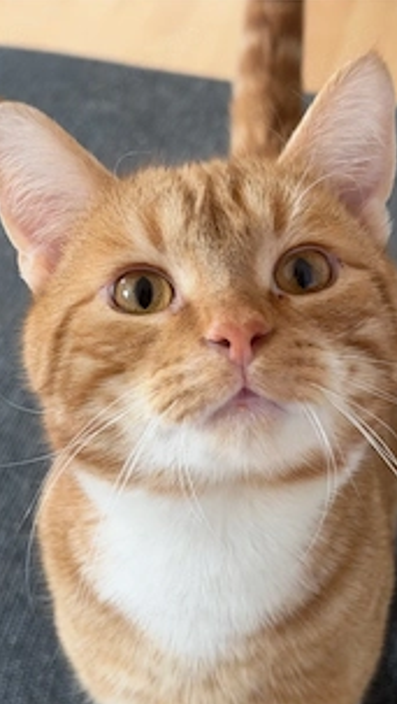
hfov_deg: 17.5
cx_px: 186
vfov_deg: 30.3
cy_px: 462
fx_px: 1288
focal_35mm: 69
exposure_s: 1/69
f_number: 1.78
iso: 100
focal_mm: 6.76
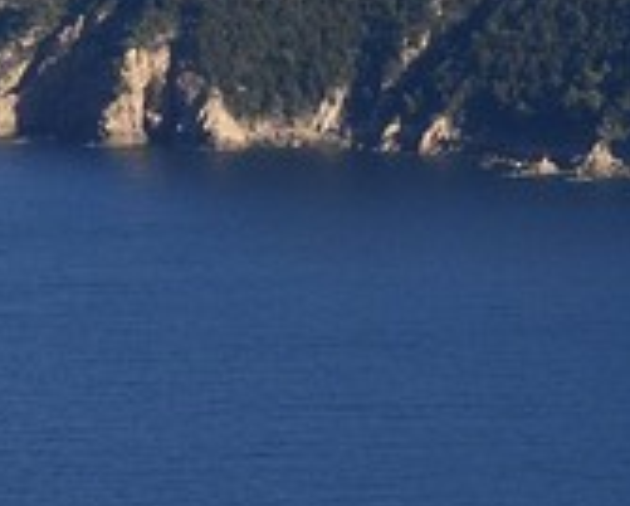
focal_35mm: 521
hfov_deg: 3.6
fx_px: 9726
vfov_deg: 3.0
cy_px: -480
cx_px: 2331
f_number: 13
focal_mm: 58
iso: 400
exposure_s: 1/800
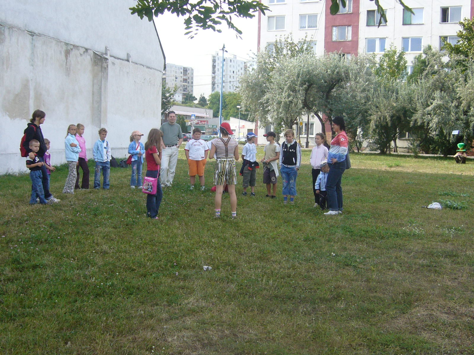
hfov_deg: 42.1
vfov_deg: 32.2
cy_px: 178
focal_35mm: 45
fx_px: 616
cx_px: 237
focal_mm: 6
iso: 80
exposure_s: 1/320
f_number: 2.9
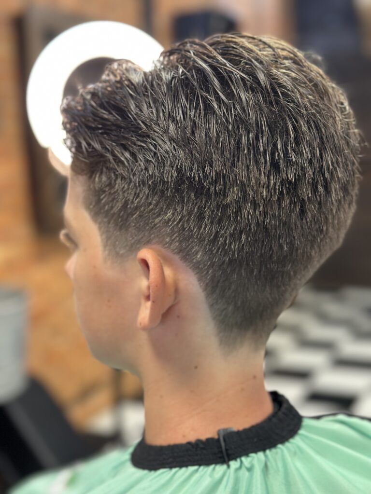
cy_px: 247
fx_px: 686
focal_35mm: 48
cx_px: 186
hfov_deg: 30.3
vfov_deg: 39.7
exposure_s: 1/60
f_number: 1.78
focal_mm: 6.86
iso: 250
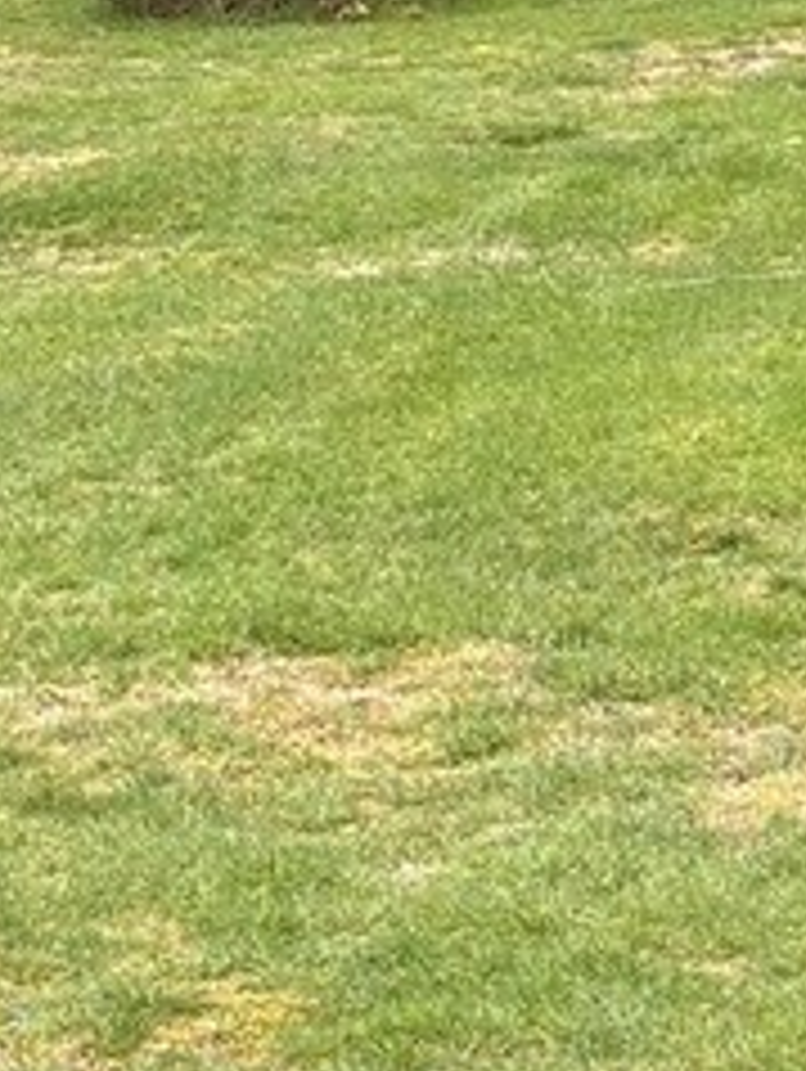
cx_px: 959
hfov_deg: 9.3
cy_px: -90
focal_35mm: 157
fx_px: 4865
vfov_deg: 12.4
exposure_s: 1/716
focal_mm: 5.96
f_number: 1.6
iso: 64
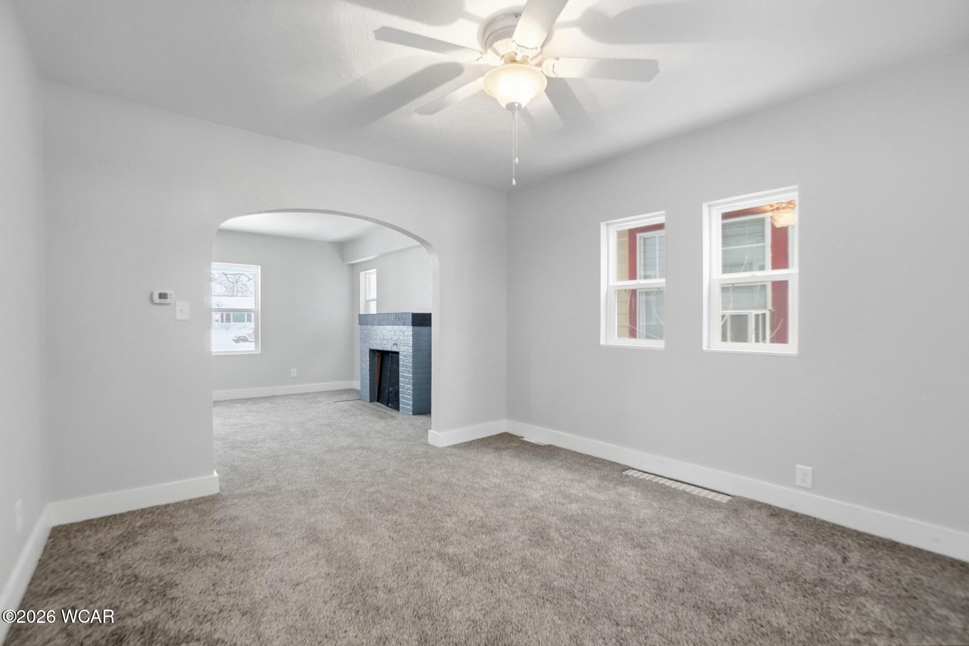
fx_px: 404
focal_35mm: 15
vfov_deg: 77.3
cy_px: 323
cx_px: 484
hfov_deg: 100.4
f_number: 5.6
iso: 125
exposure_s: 1/60
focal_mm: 10
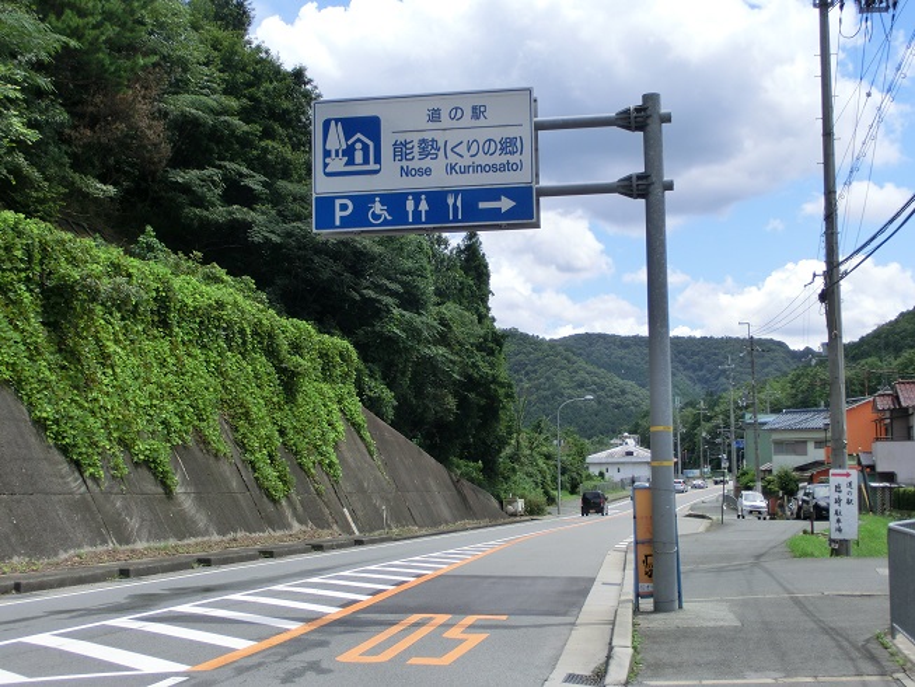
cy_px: 344
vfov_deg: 25.7
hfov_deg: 33.8
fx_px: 1507
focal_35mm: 57
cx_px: 458
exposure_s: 1/640
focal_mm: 10.04
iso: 100
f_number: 4.5
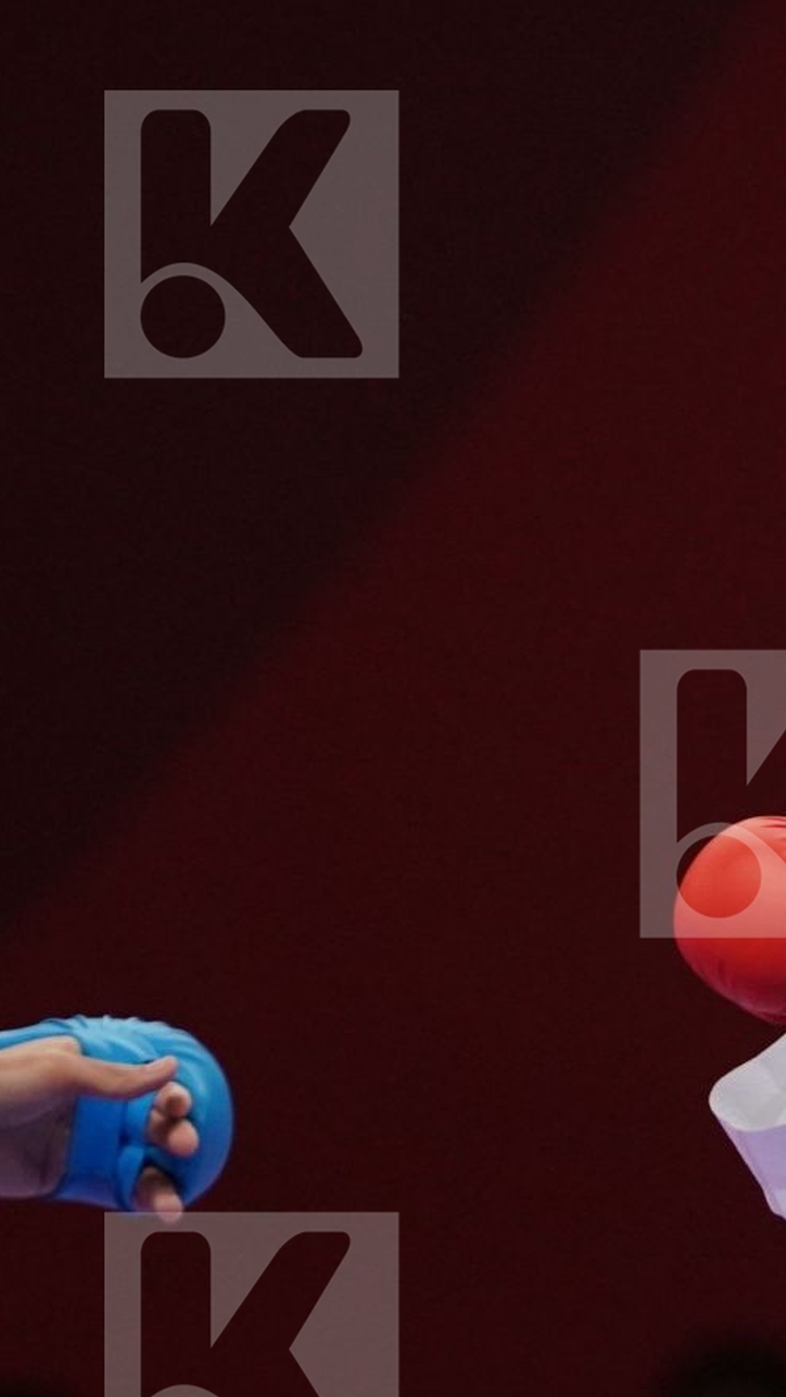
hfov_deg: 1.4
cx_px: 1324
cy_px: 794
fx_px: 33219
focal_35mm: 897
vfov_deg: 2.4
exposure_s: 1/1000
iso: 3200
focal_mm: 280
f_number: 4
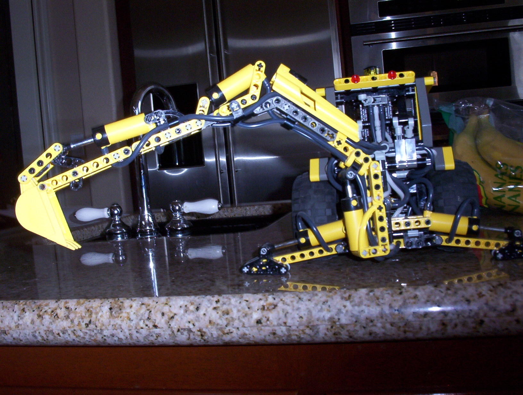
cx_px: 262
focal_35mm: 39
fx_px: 591
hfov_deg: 47.8
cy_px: 198
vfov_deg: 37.0
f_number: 4.5
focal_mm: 6
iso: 140
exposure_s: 1/30
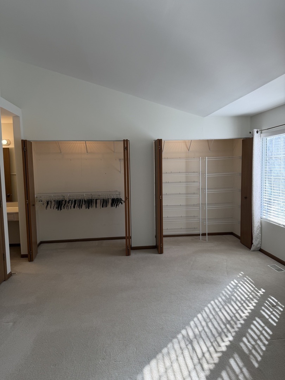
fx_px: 263
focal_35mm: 24
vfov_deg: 71.6
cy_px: 190
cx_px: 142
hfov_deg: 56.8
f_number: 1.78
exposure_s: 1/257
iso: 64
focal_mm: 6.76
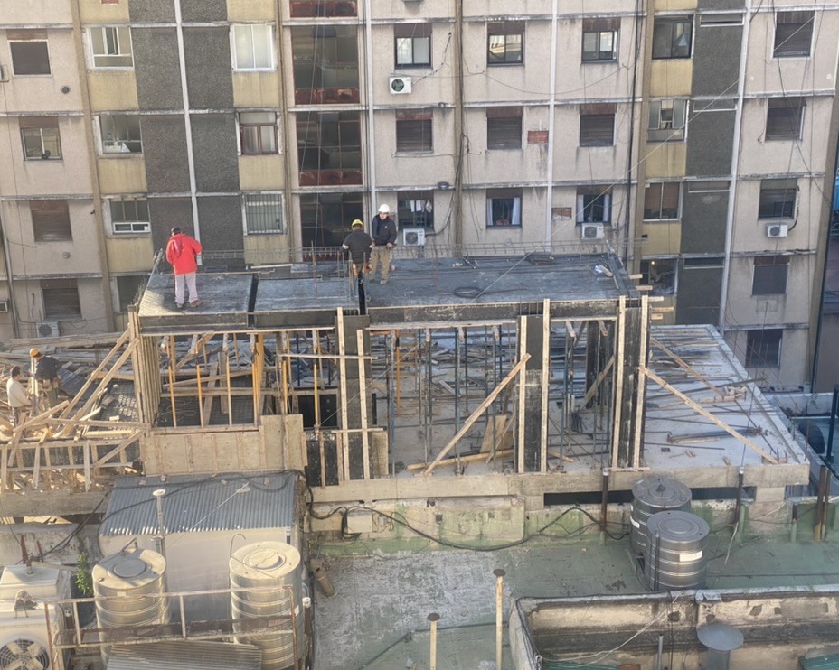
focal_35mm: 56
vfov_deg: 27.1
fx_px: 1390
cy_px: 339
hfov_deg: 33.6
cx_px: 420
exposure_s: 1/196
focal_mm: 6
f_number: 2
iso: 20
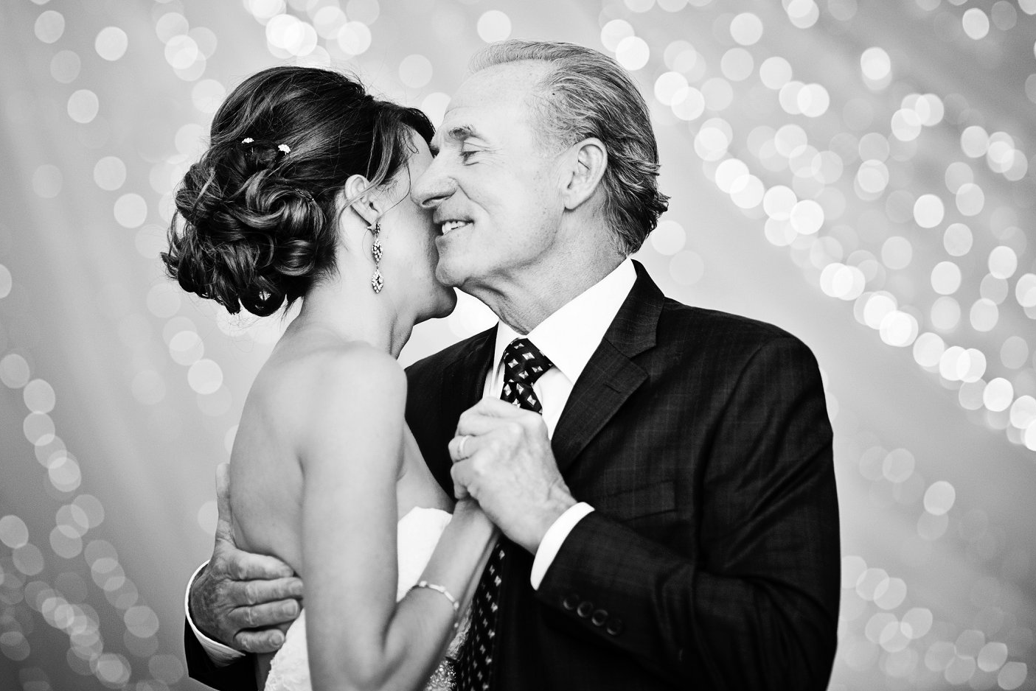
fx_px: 3483
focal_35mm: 121
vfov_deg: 11.3
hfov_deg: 16.9
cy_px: 215
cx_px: 490
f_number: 1.8
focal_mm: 85
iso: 800
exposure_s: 1/200
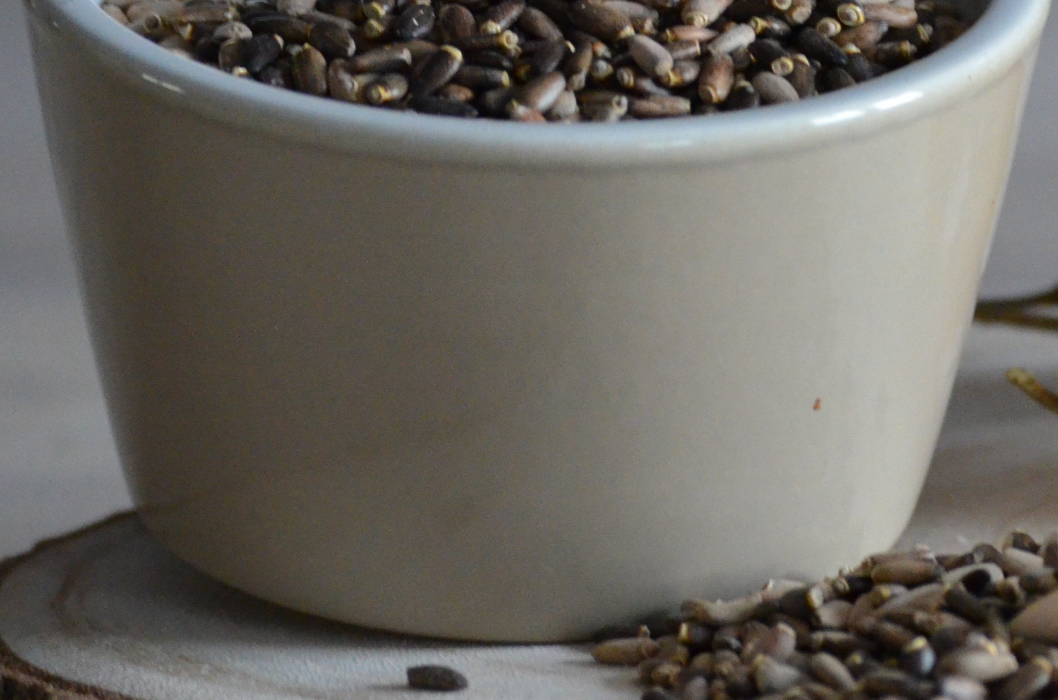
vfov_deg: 2.5
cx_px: 1065
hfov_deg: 3.8
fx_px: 16048
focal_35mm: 547
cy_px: 501
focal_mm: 145
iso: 2500
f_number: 5
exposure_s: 1/125
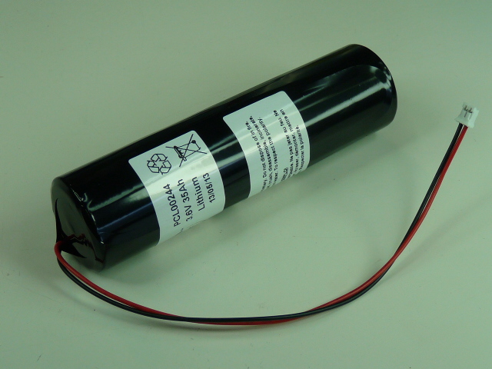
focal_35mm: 68
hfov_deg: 28.6
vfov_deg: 21.6
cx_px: 246
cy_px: 184
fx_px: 966
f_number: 3
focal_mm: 6.8
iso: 100
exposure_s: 1/125
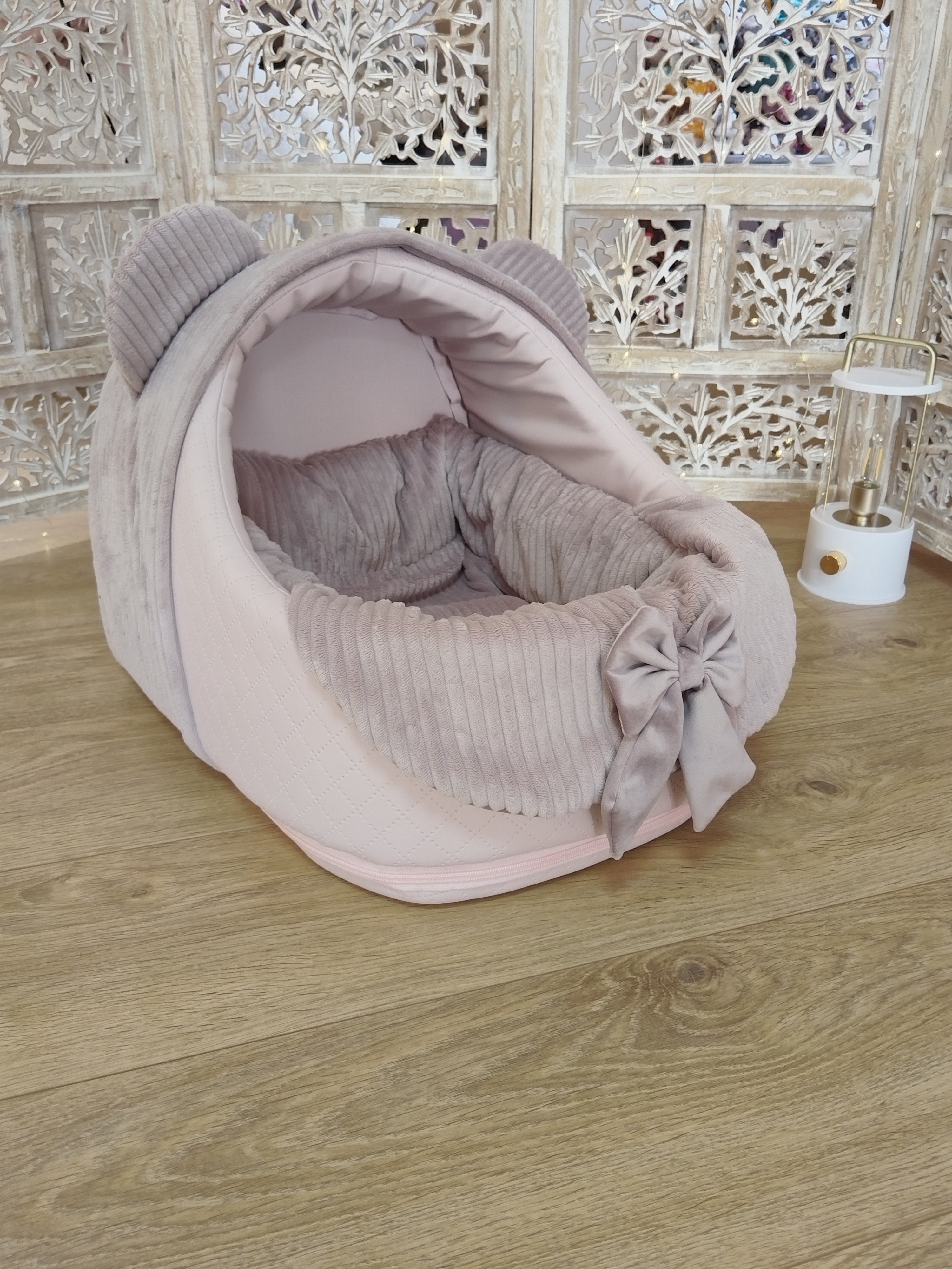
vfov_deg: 65.3
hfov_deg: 51.4
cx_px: 476
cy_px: 634
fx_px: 990
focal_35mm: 27
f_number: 1.9
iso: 772
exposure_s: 1/33.3
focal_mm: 4.95
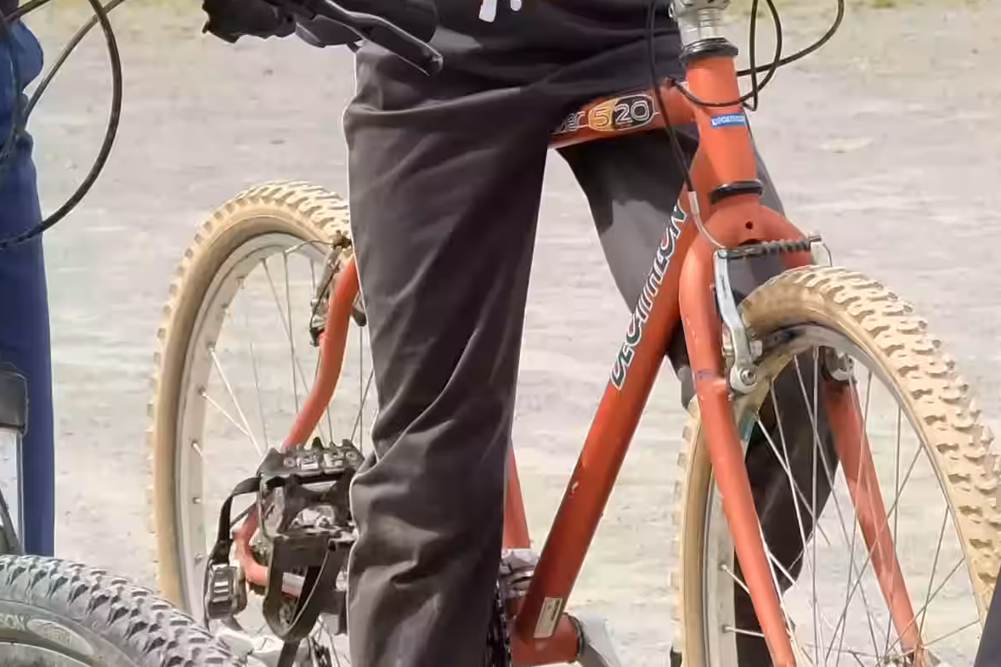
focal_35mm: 345
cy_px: -230
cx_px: 1091
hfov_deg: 6.0
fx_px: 9591
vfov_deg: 4.0
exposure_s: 1/350
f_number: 8
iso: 400
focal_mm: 55
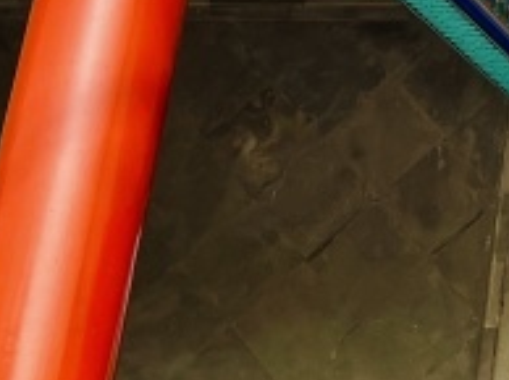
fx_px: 1939
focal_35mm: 132
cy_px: -312
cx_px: 1057
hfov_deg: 12.8
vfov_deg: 10.5
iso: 32
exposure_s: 1/1370
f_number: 1.6
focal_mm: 5.1
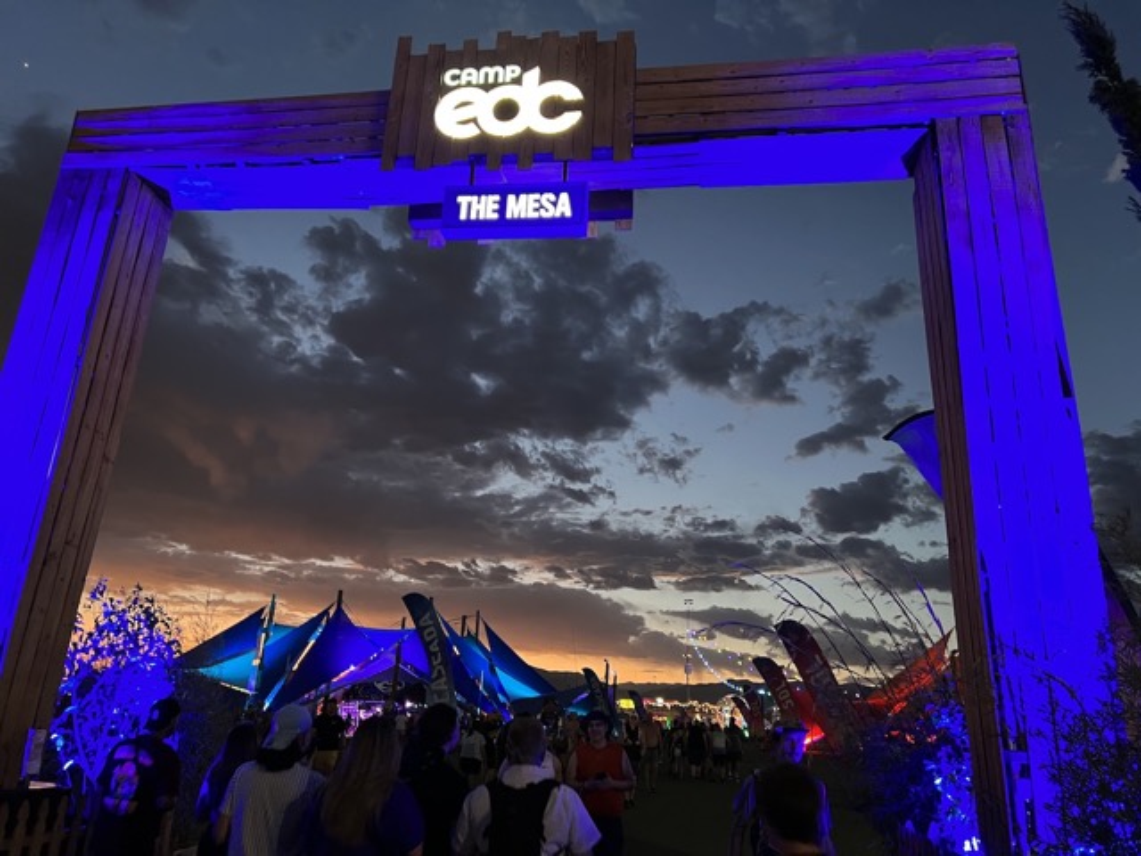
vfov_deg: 53.1
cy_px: 428
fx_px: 857
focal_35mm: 26
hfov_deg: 67.3
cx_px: 570
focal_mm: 5.7
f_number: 1.5
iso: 640
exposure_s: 1/35
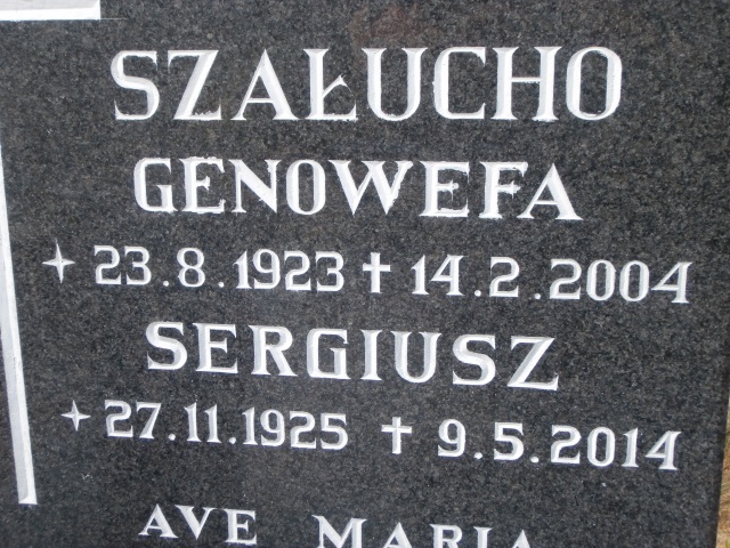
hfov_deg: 40.4
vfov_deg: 30.9
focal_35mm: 47
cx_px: 365
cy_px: 274
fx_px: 991
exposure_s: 1/250
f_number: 4.2
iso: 100
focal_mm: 8.29
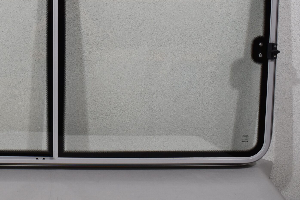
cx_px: 62
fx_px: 458
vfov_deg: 24.3
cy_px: 45
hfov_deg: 35.1
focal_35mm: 55
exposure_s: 1/125
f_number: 5.6
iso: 400
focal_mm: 20
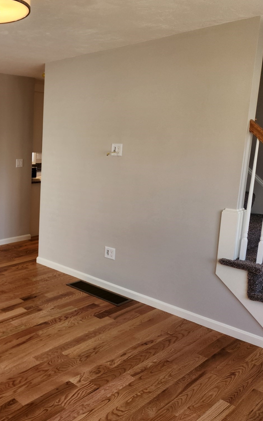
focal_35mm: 33
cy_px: 209
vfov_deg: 58.1
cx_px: 6
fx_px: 378
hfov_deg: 35.1
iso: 50
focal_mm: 5.4
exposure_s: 1/180
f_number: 1.8
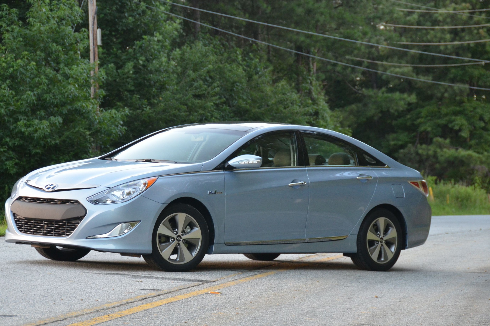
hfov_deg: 15.4
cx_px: 227
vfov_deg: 10.3
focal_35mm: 133
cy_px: 166
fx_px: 1810
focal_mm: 82
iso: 1600
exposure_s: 1/160
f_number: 5
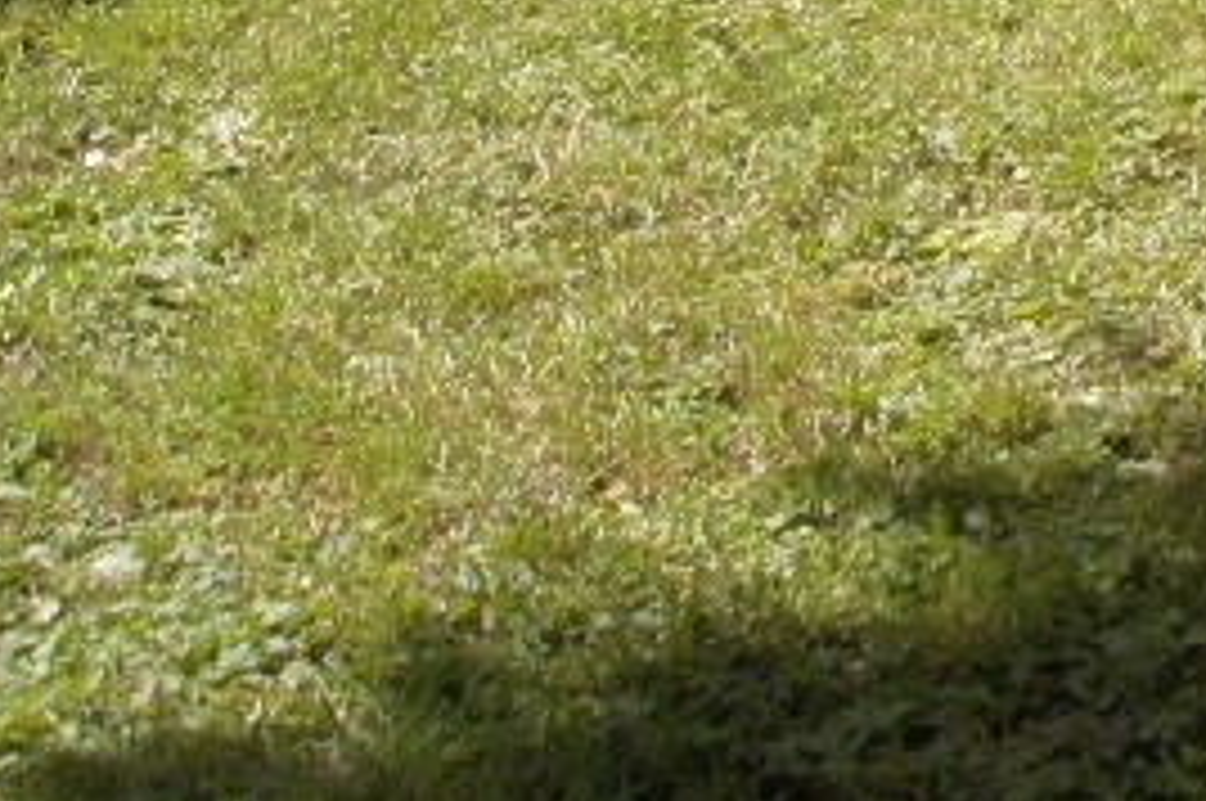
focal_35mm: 151
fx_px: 5052
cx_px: 3132
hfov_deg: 10.9
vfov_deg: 8.0
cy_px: -1433
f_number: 8
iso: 100
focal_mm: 18
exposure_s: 1/160
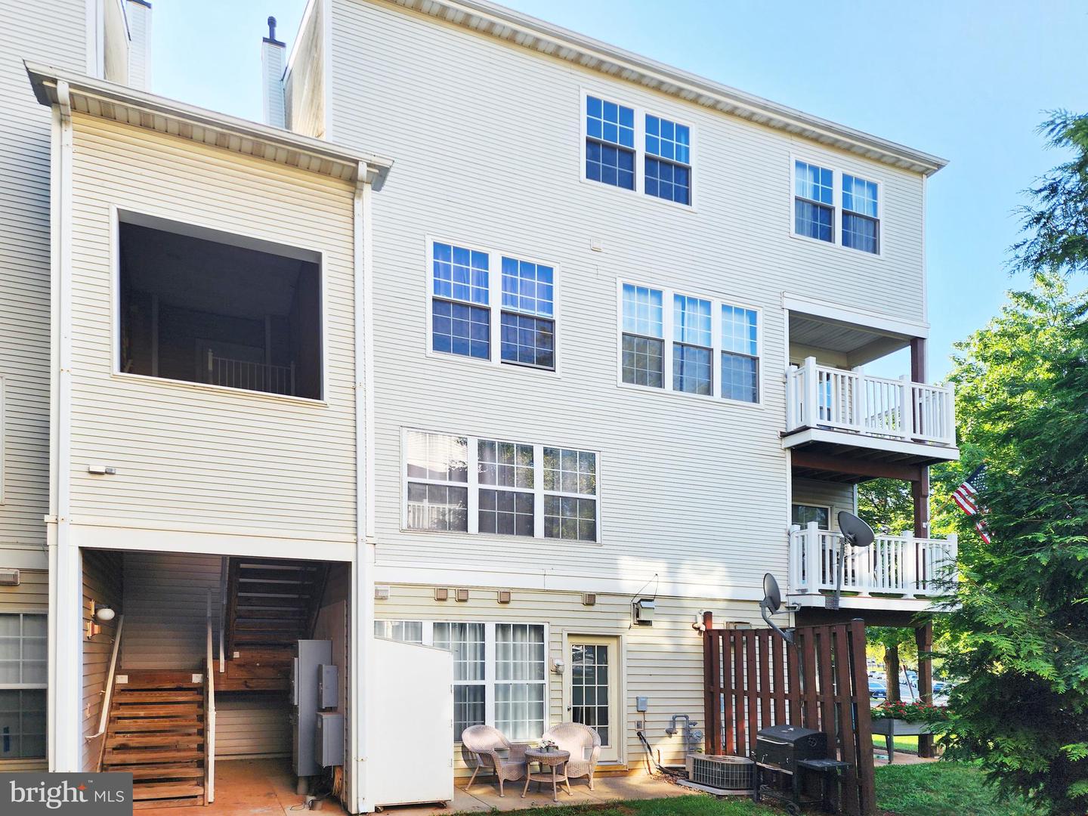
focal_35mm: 23
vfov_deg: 58.9
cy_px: 408
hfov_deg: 73.9
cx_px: 544
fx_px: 723
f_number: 1.8
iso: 12
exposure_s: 1/339
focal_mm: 6.4
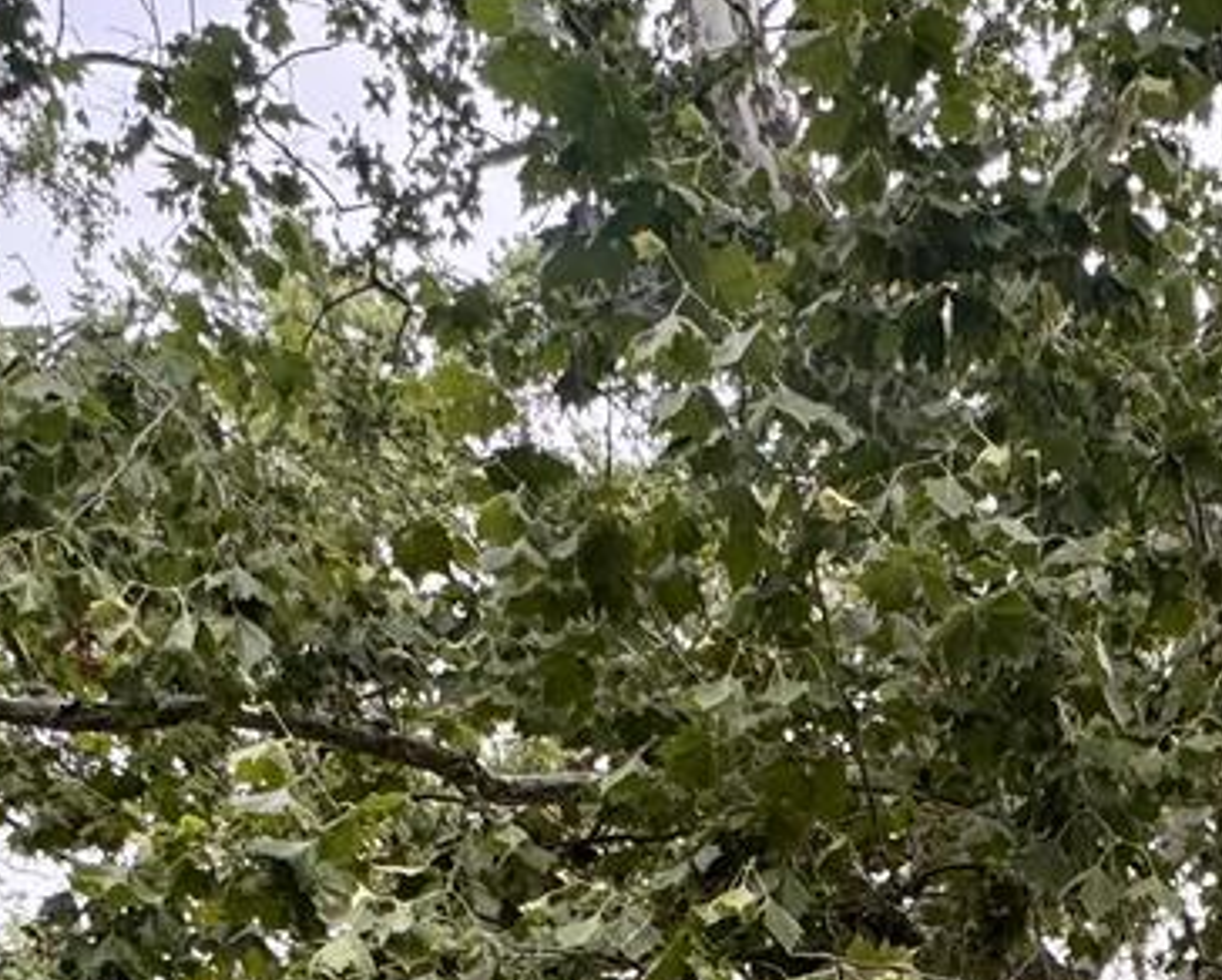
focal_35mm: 54
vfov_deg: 22.1
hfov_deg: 34.0
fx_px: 1955
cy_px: 1554
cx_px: 916
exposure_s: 1/60
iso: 250
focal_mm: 2.22
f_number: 2.2
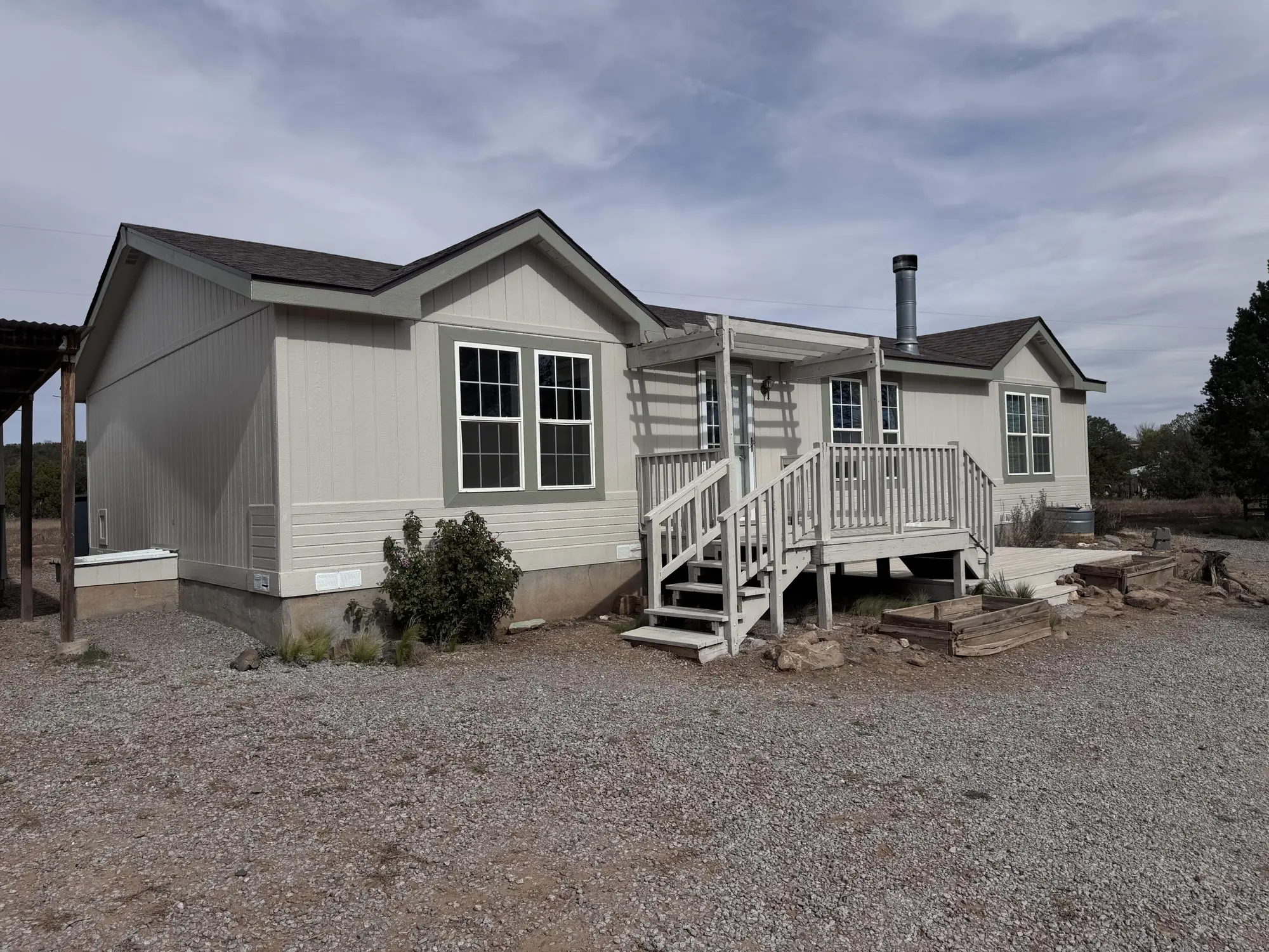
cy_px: 476
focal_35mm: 24
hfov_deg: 71.6
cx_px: 634
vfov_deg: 56.8
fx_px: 880
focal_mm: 6.76
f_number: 1.78
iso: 80
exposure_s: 1/9009
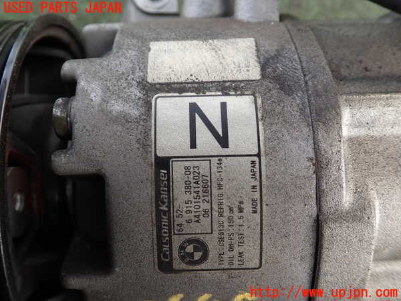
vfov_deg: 46.8
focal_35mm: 30
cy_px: 150
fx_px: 348
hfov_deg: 60.0
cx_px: 200
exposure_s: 1/80
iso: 100
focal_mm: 5.4
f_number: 2.3
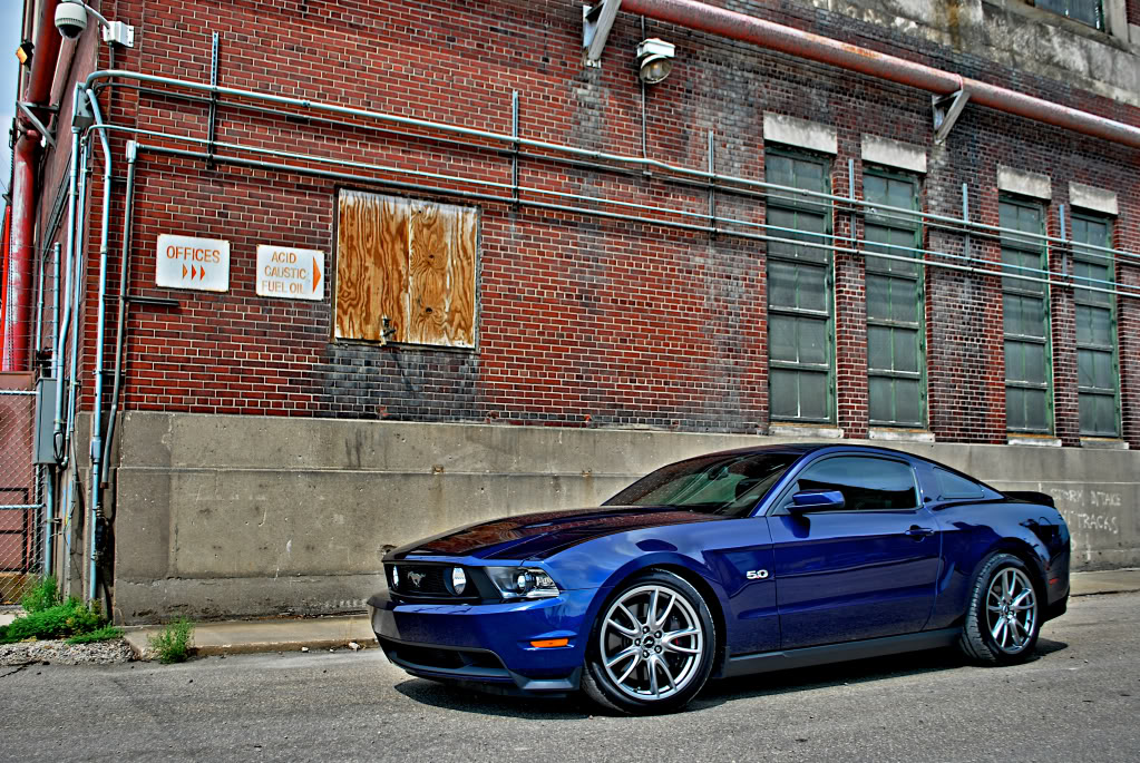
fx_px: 1046
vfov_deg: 40.1
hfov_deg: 57.2
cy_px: 382
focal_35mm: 33
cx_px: 570
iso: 100
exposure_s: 1/60
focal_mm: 22
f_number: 5
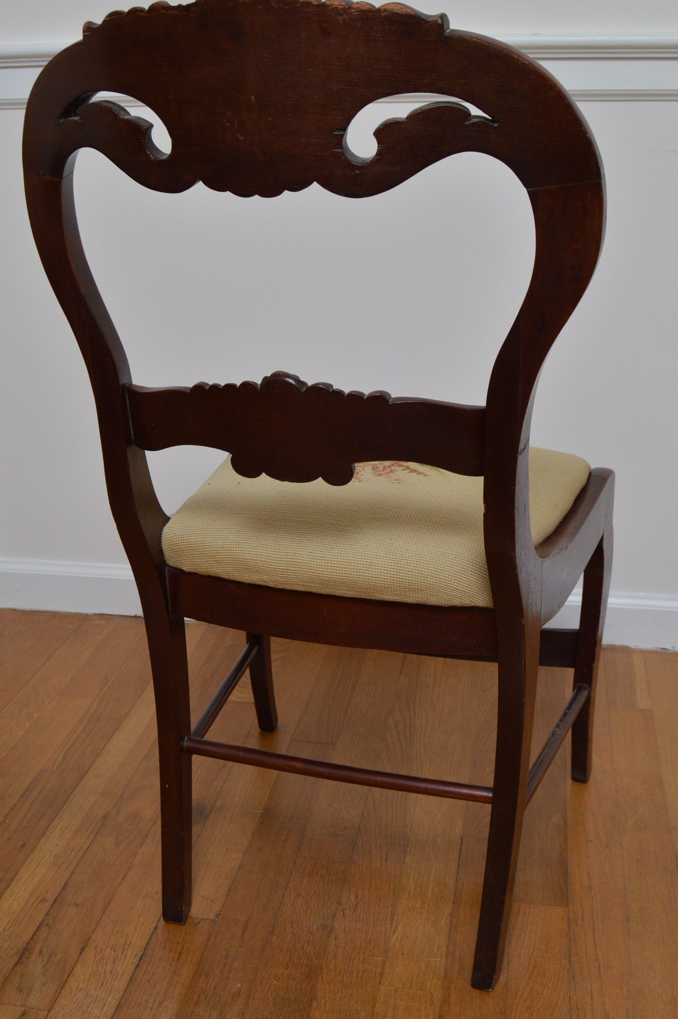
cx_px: 320
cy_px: 486
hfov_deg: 31.8
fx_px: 1189
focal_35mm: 42
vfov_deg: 46.4
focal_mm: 26
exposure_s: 1/80
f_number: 8
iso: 800
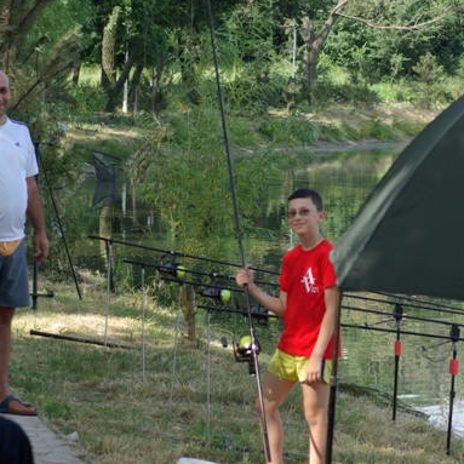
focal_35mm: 192
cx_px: 288
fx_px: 2912
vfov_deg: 9.1
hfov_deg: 9.1
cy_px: 206
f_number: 6.7
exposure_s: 1/250
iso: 400
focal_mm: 90
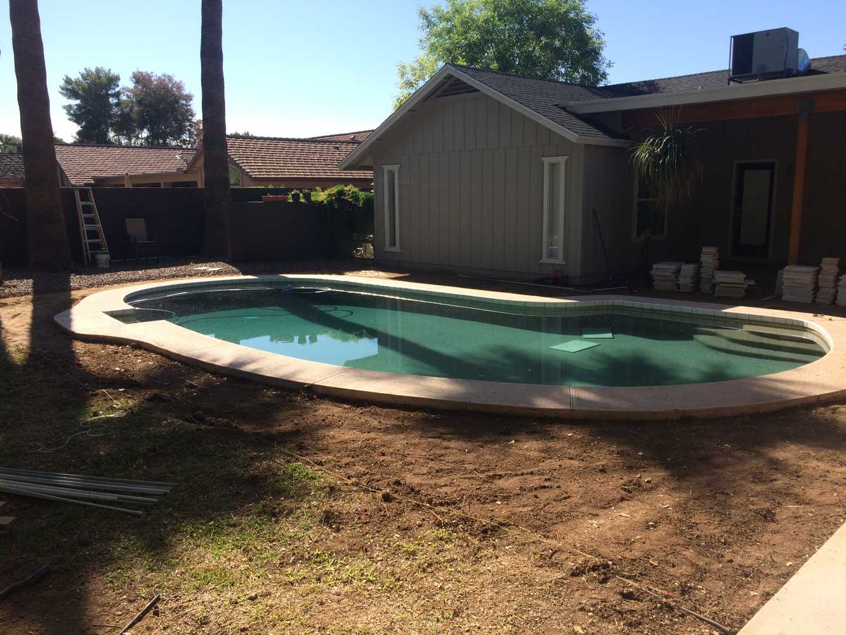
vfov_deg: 48.2
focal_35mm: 29
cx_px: 423
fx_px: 709
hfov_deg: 61.7
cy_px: 318
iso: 32
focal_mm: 4.15
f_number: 2.2
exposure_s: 1/1414
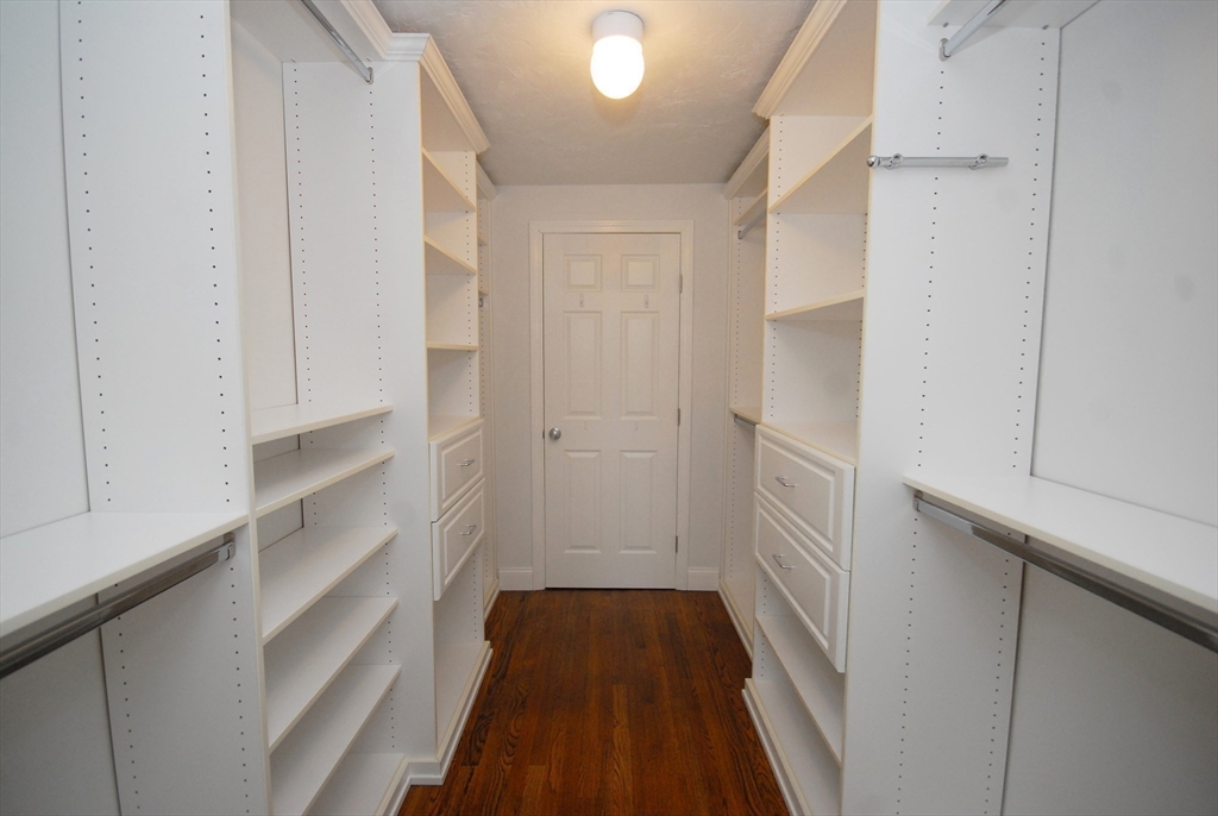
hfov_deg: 100.3
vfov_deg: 77.5
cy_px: 408
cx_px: 609
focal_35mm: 15
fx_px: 508
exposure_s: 1/60
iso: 400
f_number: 5
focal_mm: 10
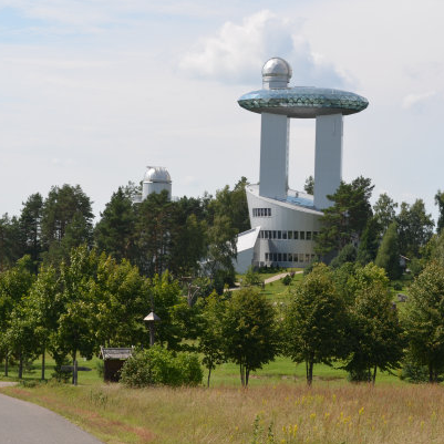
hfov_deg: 16.3
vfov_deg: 16.3
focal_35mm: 107
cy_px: 223
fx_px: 1548
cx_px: 271
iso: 100
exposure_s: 1/200
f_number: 9
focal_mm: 55
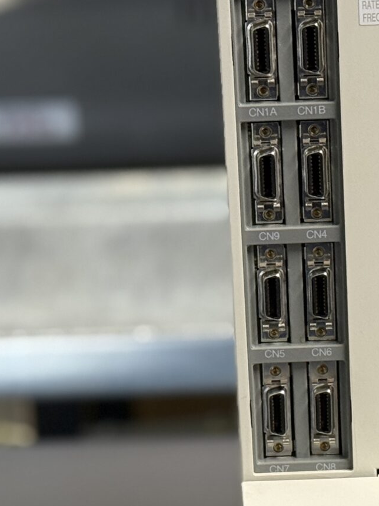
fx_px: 2088
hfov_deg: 10.3
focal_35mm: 143
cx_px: 364
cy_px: 382
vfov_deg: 13.8
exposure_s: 1/50
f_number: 1.78
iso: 250
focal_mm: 6.76
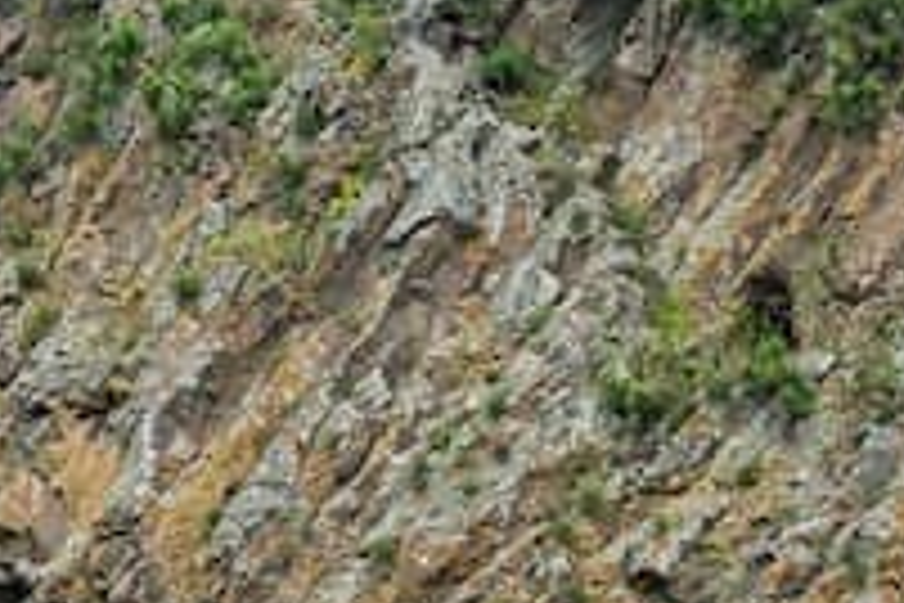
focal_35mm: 430
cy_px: 783
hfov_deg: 4.8
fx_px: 10797
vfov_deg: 3.2
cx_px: 63
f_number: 8
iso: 125
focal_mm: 42.08
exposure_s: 1/60
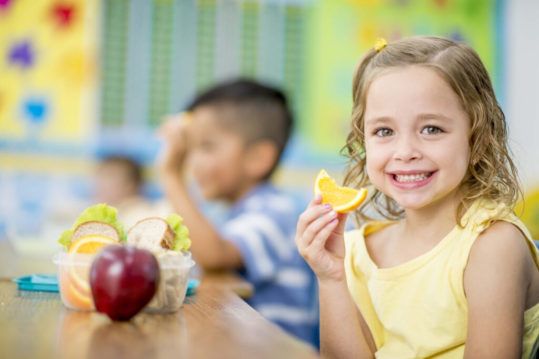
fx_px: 1273
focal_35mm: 85
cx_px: 270
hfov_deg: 23.9
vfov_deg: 16.1
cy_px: 180
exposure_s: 1/250
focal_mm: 85
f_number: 1.6
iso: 125
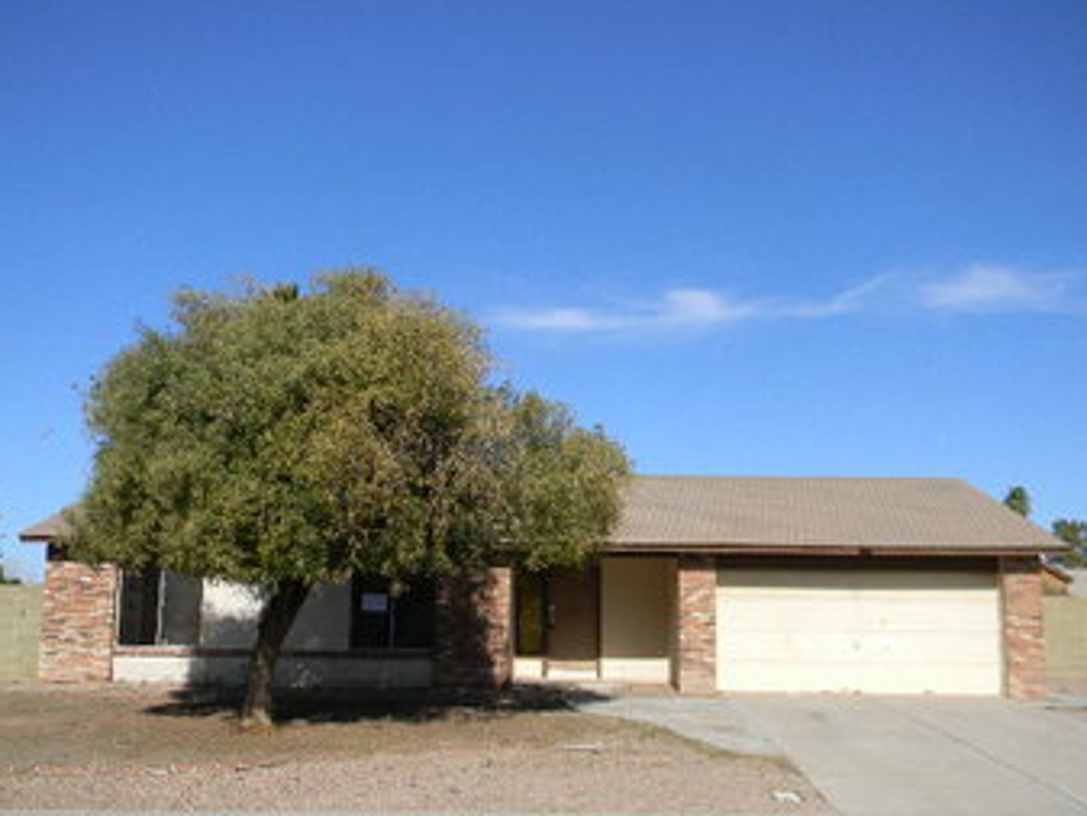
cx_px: 545
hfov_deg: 50.1
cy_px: 410
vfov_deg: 38.7
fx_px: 1162
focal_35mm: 37
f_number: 7.4
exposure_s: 1/404
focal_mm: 6.4
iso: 112
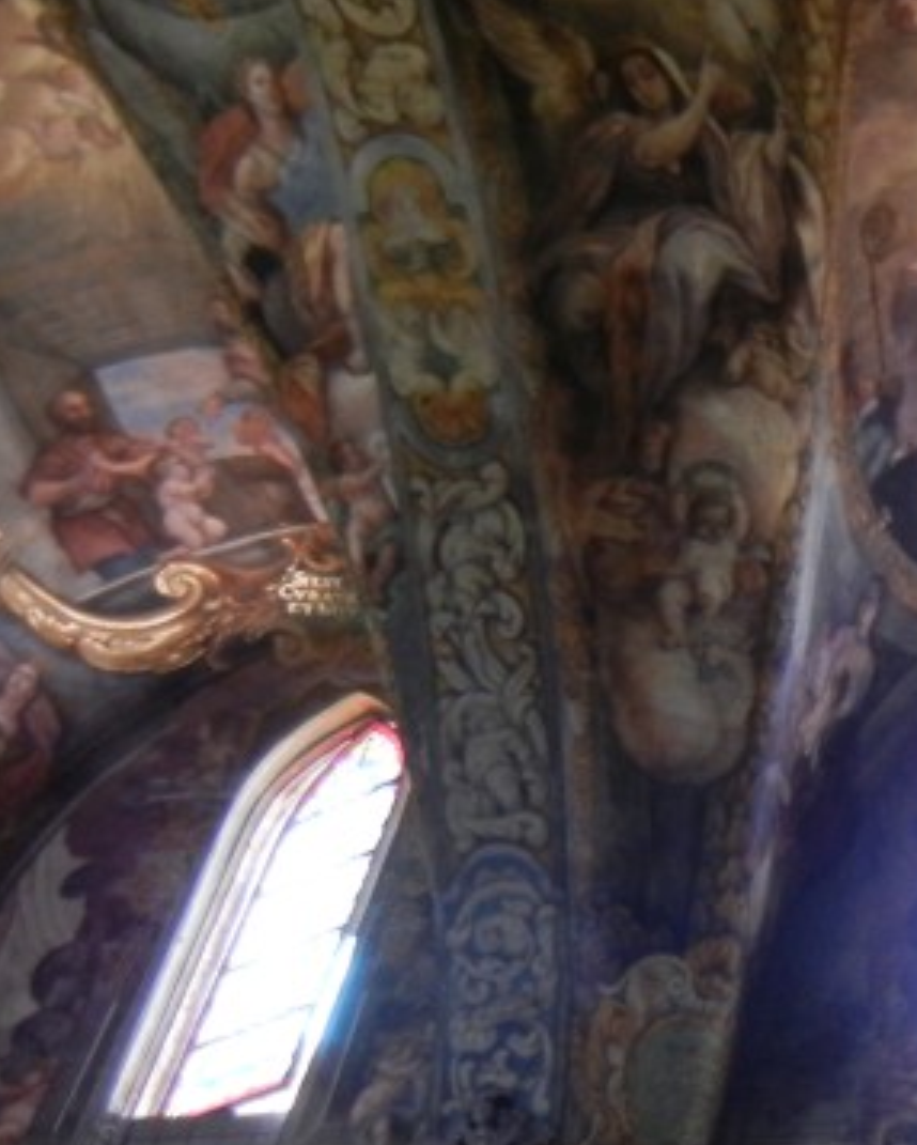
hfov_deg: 15.9
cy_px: 1058
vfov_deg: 22.1
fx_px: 2847
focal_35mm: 84
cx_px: 1574
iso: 400
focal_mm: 5.4
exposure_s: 1/18.4
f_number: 3.5
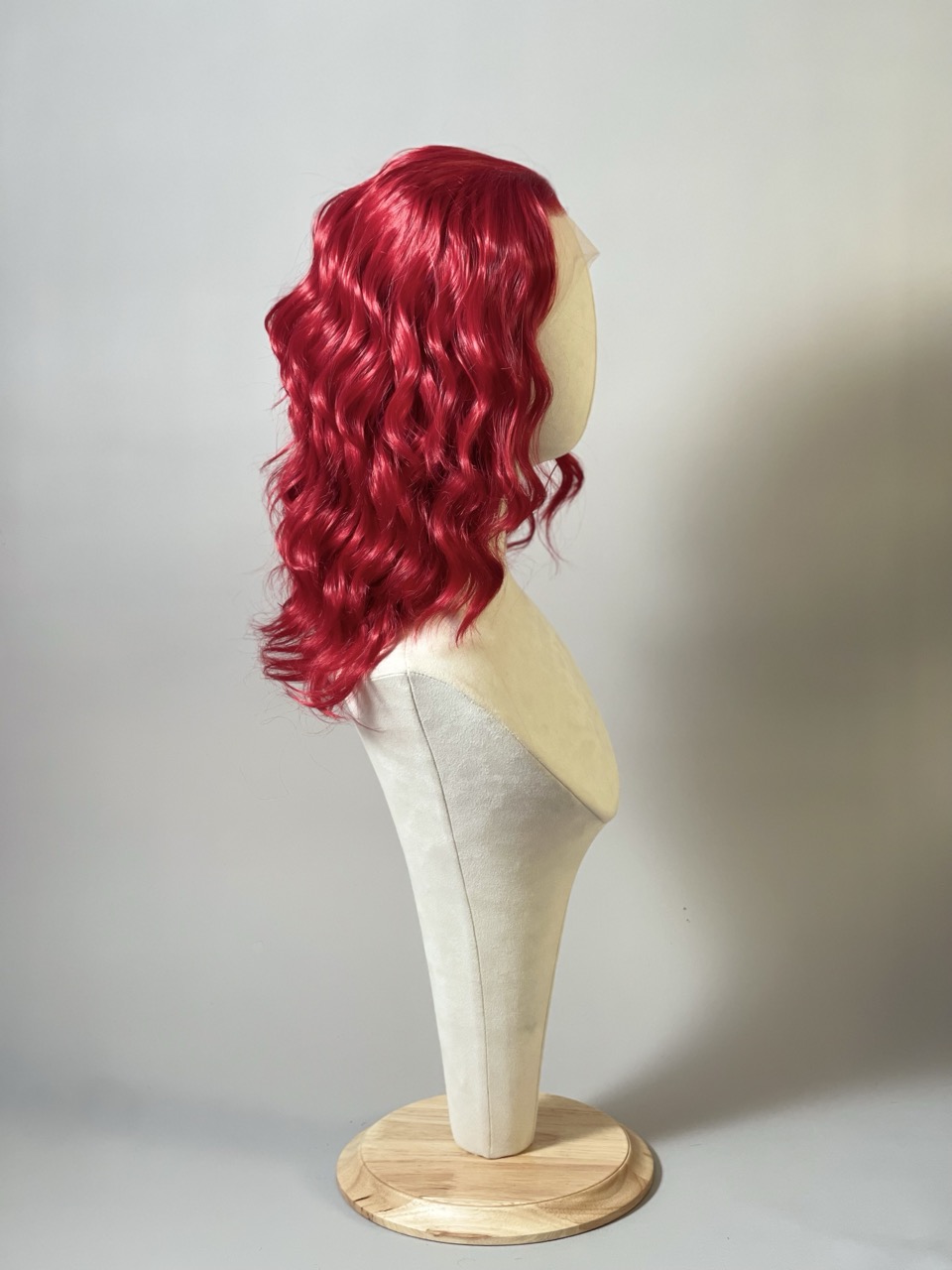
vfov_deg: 30.3
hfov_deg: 22.9
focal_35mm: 64
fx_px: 2347
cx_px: 476
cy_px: 635
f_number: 2.2
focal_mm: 7.5
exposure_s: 1/121
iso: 100
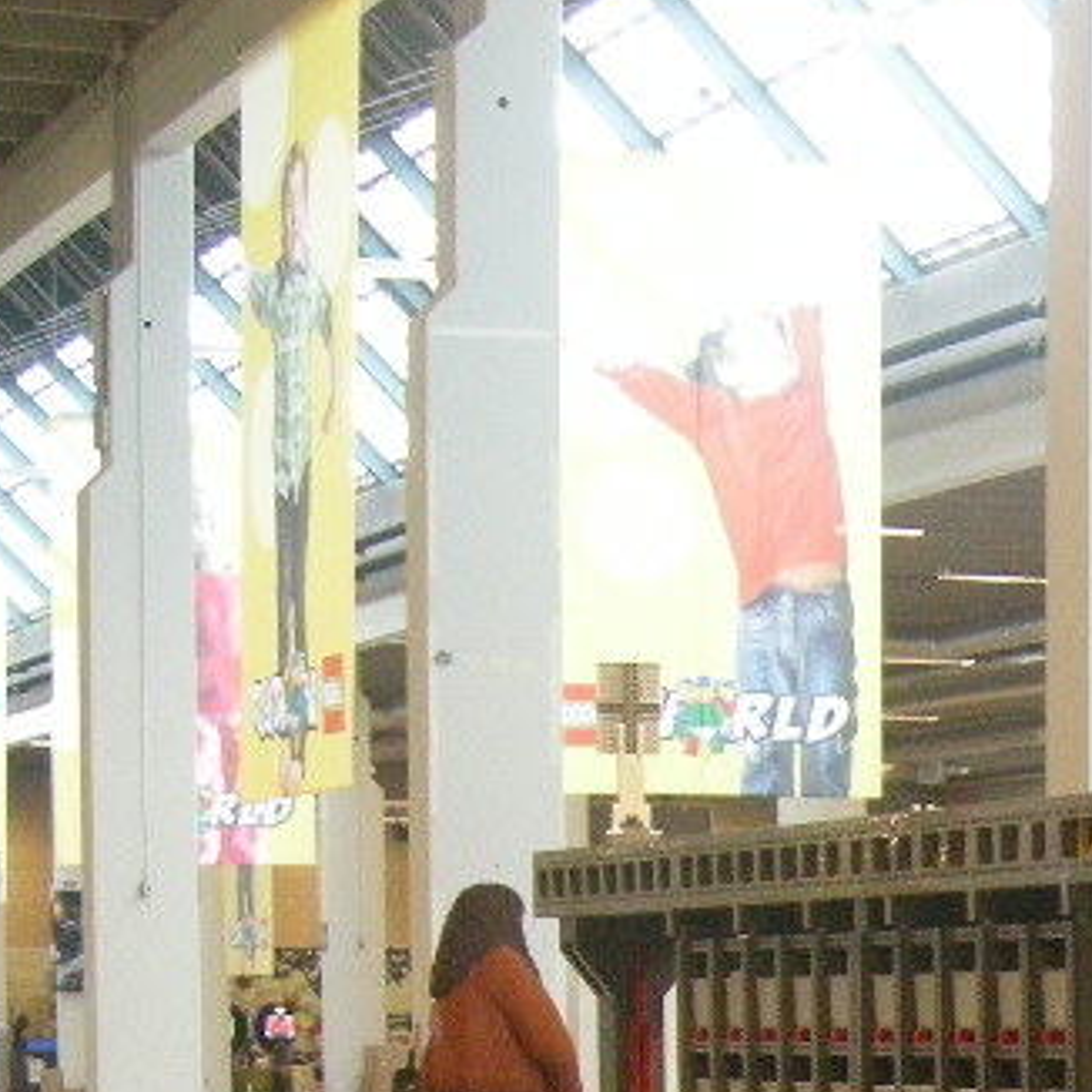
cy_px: 1561
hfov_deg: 13.2
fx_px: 4461
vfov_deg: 13.3
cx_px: 1611
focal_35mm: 125
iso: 400
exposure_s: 1/32
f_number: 2.7
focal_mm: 7.5
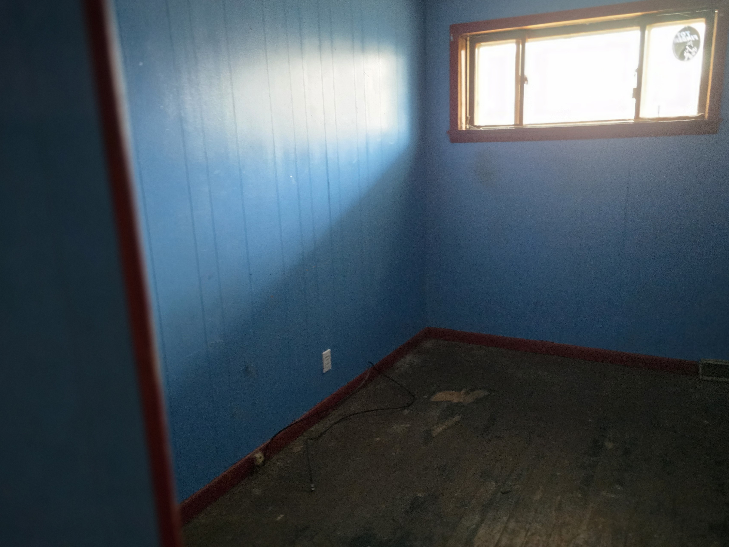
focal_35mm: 27
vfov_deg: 51.3
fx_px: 569
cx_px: 409
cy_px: 287
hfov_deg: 65.1
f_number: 1.7
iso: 1600
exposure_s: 1/40
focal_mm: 6.3
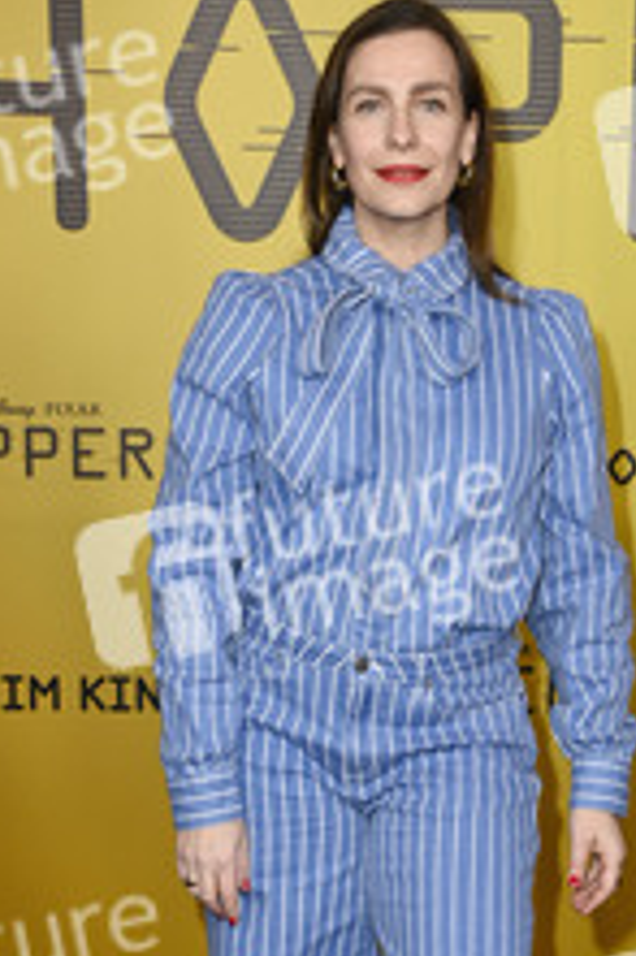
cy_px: 783
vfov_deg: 23.0
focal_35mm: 87
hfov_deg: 15.7
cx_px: 424
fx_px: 2309
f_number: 5.6
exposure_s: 1/250
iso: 1000
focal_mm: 48
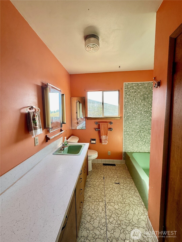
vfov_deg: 102.1
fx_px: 98
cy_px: 121
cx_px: 91
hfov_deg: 85.7
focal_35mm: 14
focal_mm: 2.22
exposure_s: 1/99
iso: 64
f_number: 2.2
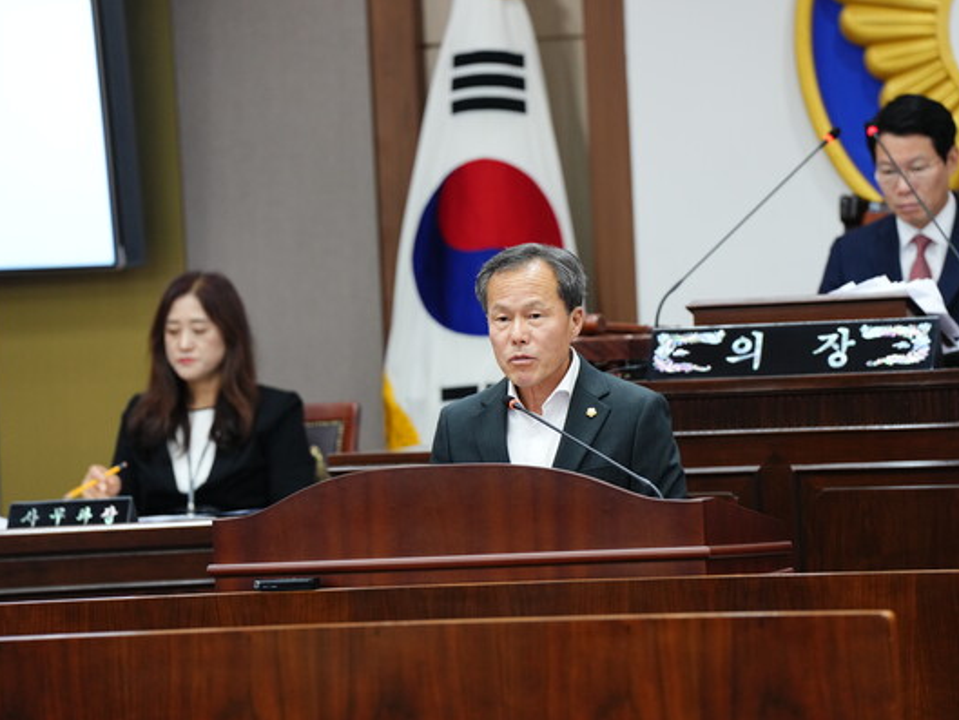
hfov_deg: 9.1
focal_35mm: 218
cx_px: 533
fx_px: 6041
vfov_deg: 6.8
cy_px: 359
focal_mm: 200
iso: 1600
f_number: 3.5
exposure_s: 1/160
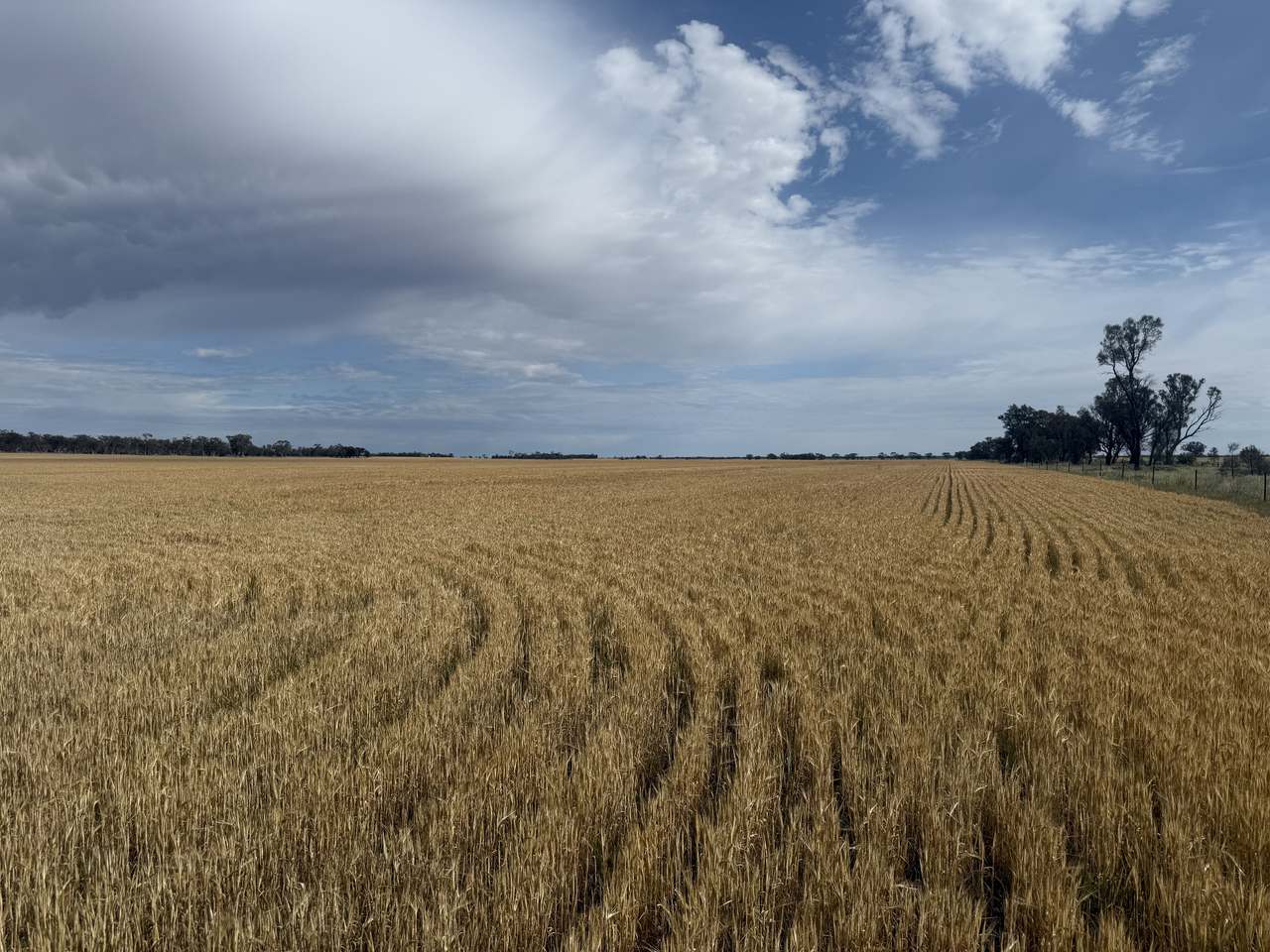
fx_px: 881
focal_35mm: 24
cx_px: 635
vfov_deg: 56.8
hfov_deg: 71.6
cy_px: 476
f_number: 1.78
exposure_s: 1/11905
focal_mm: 6.76
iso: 80
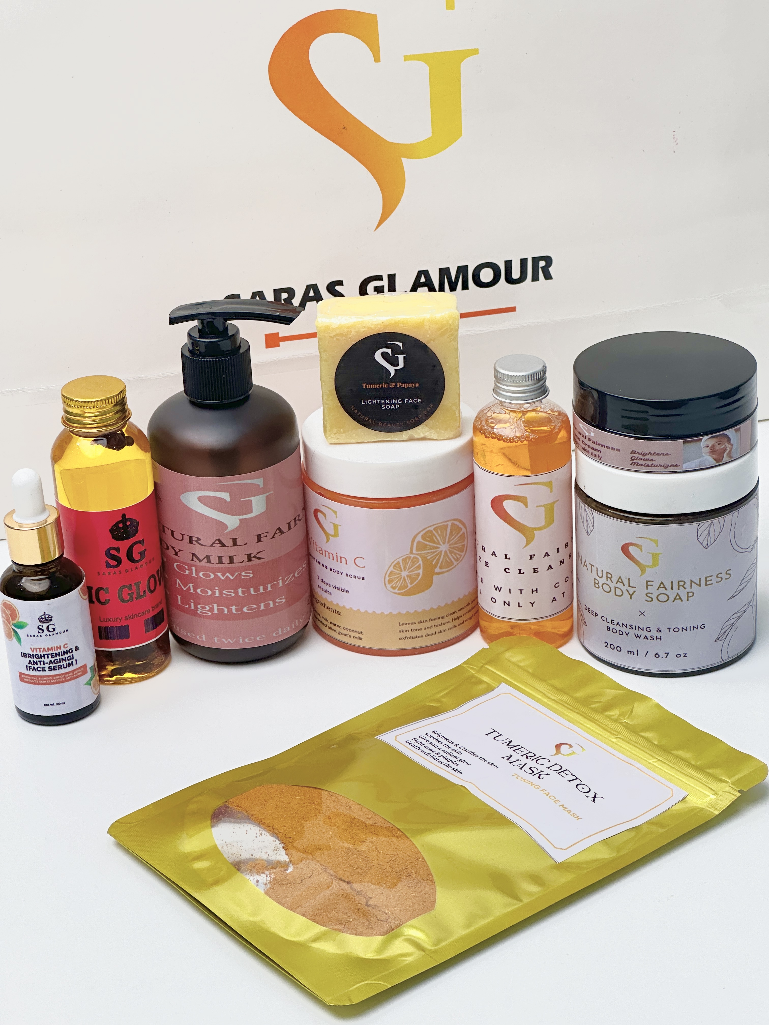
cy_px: 512
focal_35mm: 77
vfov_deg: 25.3
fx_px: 2281
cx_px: 384
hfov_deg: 19.1
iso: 64
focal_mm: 9
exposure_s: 1/100
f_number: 2.8
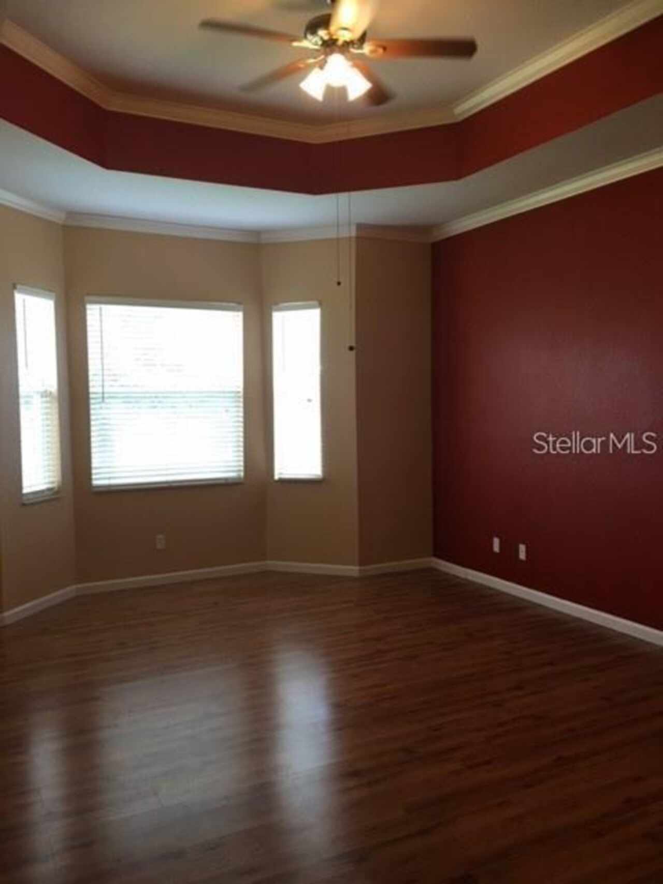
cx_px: 332
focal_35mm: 29
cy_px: 442
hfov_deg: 48.2
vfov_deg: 61.7
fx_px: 740
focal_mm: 4.15
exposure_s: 1/15
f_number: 2.2
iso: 32
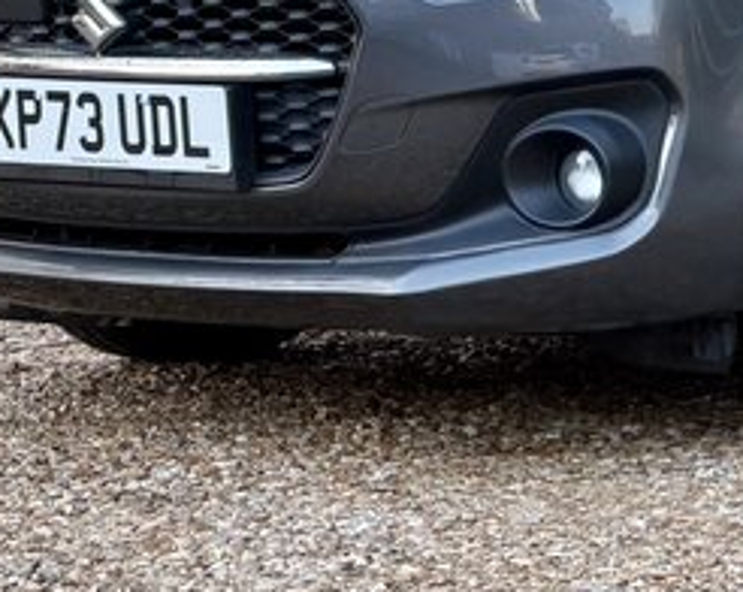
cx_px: 1072
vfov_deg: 4.9
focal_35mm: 318
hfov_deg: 6.0
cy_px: 79
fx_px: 6982
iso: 250
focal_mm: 16.89
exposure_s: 1/121
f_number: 2.8
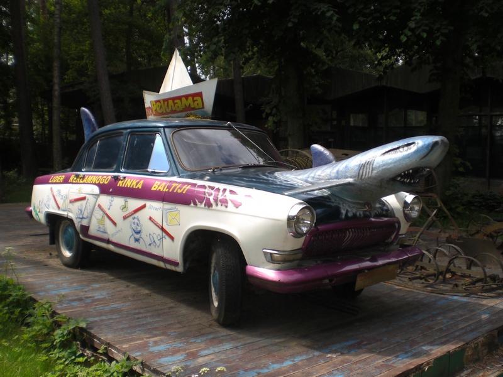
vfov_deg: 37.7
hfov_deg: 49.0
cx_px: 252
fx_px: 552
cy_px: 188
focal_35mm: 38
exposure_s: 1/320
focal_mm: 6.3
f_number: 3.1
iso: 50
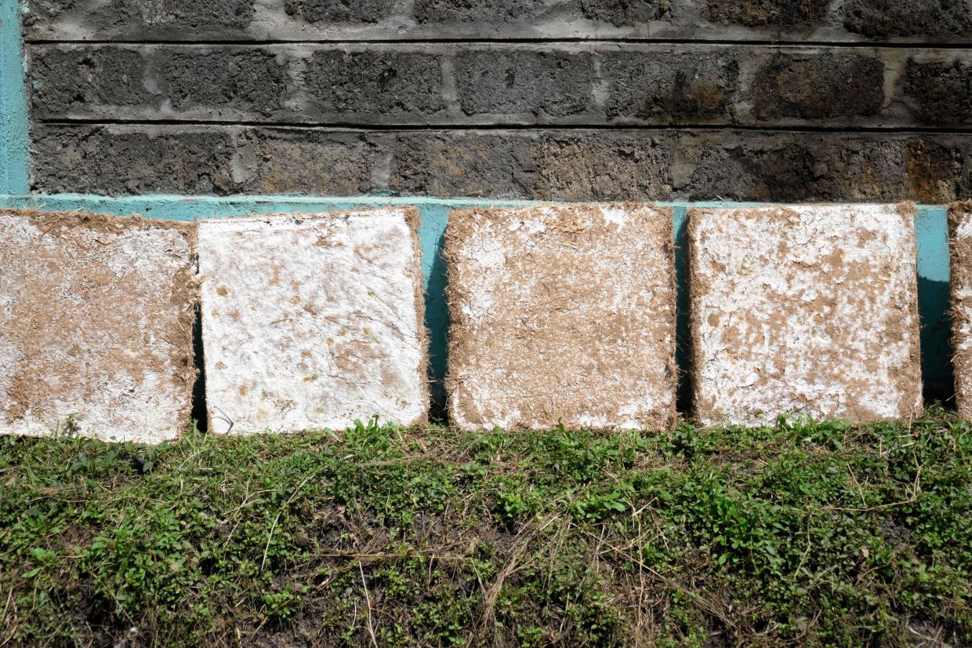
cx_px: 486
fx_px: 1377
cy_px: 324
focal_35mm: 51
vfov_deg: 26.5
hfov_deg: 38.9
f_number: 2.8
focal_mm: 51
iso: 320
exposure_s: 1/8000
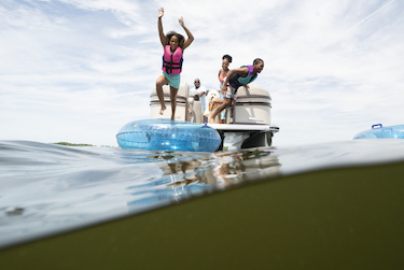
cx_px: 233
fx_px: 270
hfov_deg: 73.2
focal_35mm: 24
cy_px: 103
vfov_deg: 52.8
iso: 1000
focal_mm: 18
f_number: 9
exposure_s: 1/500
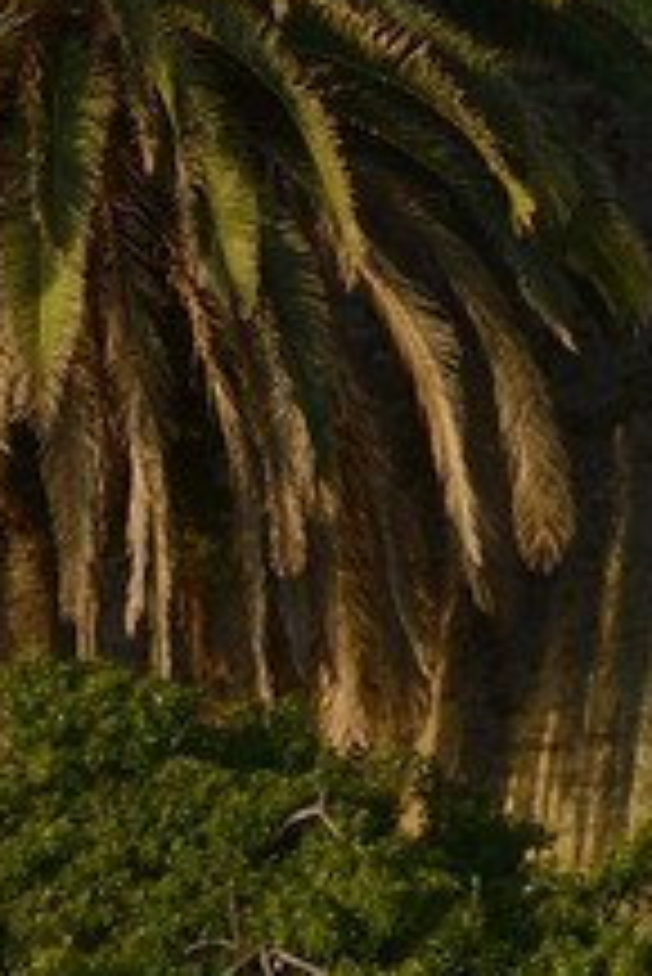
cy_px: -2550
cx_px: 1578
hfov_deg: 1.2
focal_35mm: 1104
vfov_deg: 1.8
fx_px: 29942
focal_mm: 150
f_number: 11
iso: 200
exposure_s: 1/200
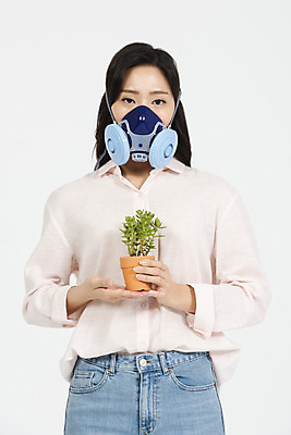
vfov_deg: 10.3
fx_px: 2423
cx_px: 146
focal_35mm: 200
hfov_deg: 6.9
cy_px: 218
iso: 100
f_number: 13
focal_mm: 200
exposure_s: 1/125
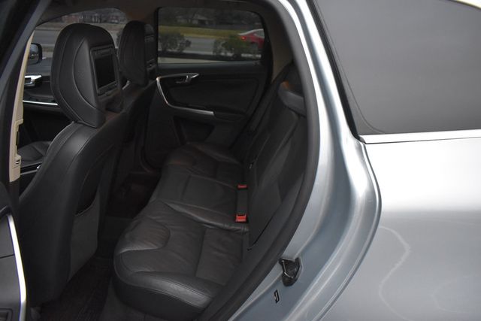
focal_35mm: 27
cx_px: 240
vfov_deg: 48.0
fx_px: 361
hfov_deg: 67.4
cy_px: 160
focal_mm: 18
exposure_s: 1/125
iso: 2200
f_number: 3.5
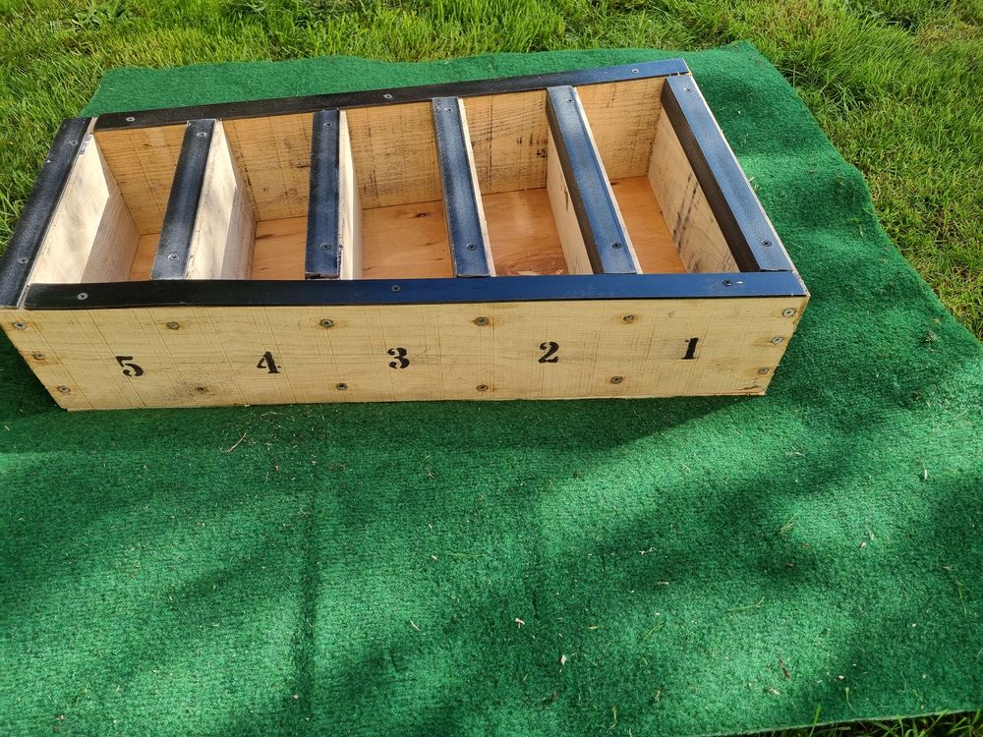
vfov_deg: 53.1
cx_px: 492
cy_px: 368
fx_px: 738
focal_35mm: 26
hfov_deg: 67.3
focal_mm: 5.4
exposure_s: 1/427
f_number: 1.8
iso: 50
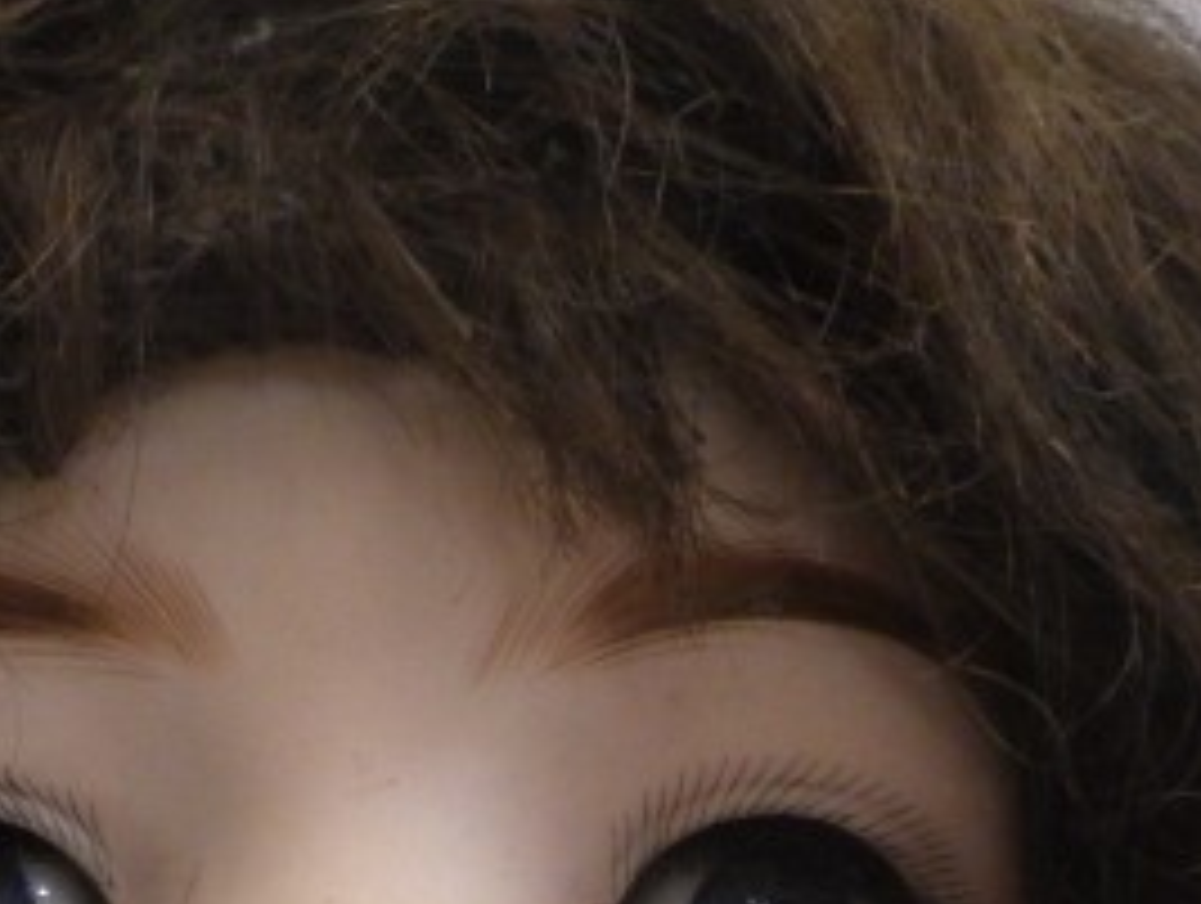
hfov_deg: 28.6
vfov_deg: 20.6
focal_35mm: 67
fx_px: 2328
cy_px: 1061
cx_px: 351
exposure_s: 1/45
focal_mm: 5
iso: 800
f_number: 3.5
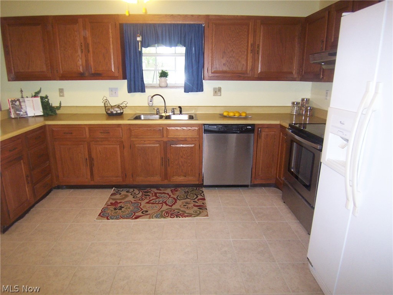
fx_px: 261
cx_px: 196
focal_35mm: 23
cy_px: 148
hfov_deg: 73.9
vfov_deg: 58.9
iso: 200
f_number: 2.8
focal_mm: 3.8
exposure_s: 1/30
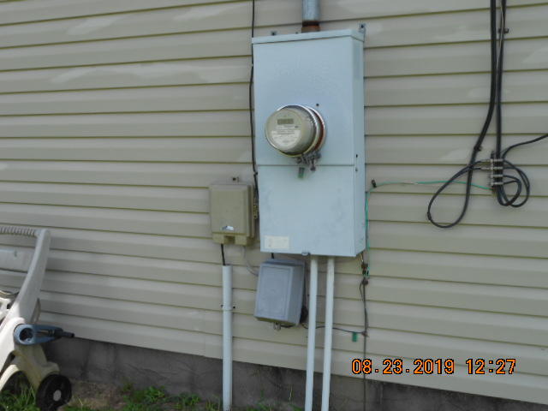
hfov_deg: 42.9
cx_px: 274
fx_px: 697
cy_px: 206
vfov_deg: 32.9
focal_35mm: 44
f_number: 4.5
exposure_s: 1/320
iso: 80
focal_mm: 7.8
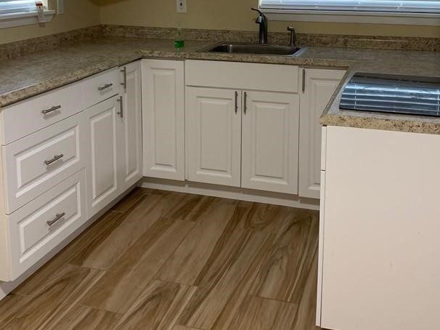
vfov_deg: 32.0
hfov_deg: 42.9
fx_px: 559
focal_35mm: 44
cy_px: 68
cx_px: 220
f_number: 1.8
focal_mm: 4.25
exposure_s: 1/60
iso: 160
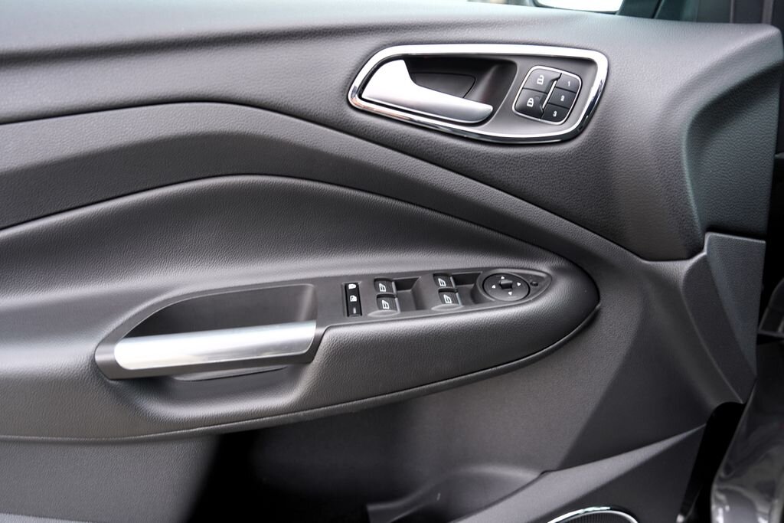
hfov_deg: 73.7
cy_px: 262
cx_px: 392
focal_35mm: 24
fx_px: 523
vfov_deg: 53.1
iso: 100
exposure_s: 1/50
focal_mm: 24
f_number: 4
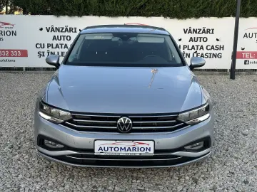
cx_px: 128
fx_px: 356
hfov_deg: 39.7
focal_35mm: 48
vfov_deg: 30.3
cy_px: 96
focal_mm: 6.86
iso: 64
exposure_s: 1/412
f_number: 1.78
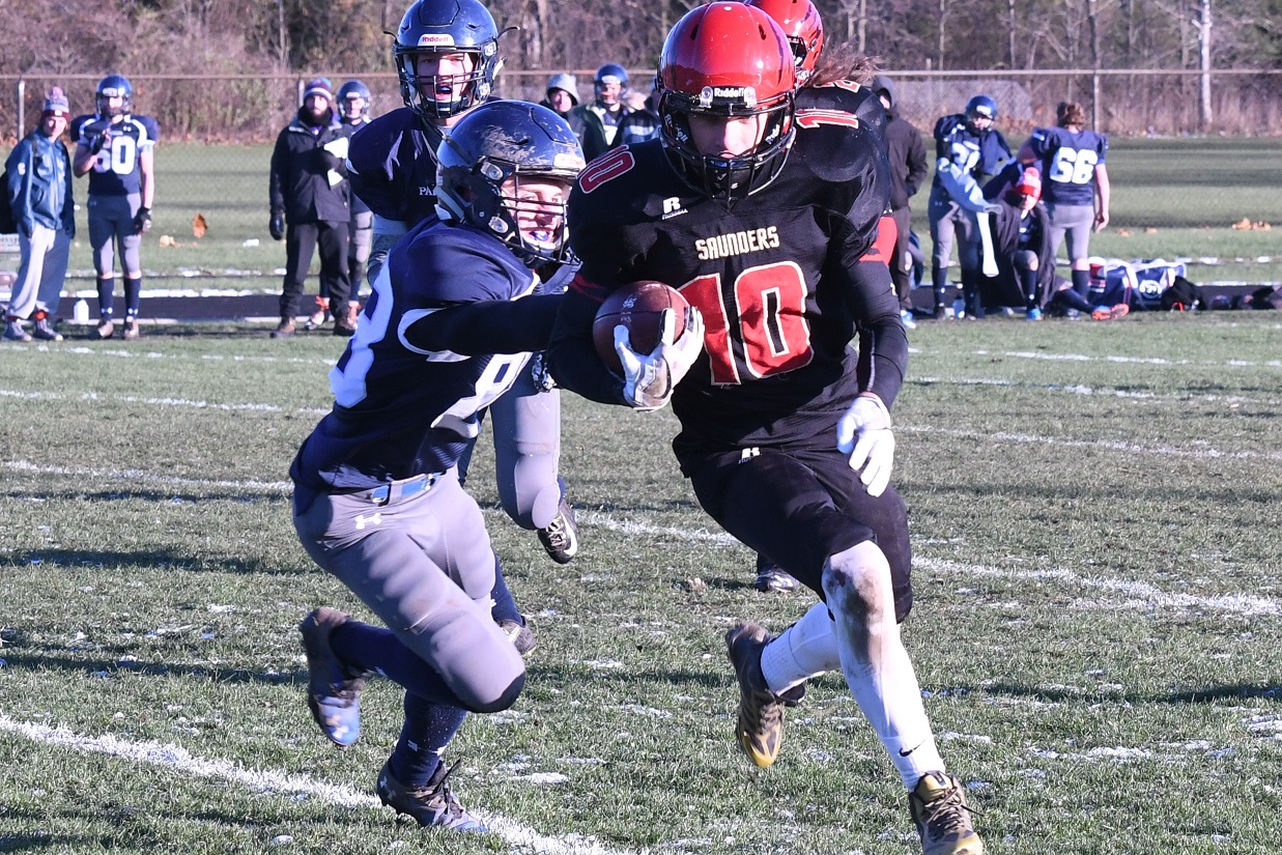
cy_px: 428
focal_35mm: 120
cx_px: 641
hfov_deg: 17.1
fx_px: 4274
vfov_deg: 11.4
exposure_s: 1/1000
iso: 900
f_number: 7.1
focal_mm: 80
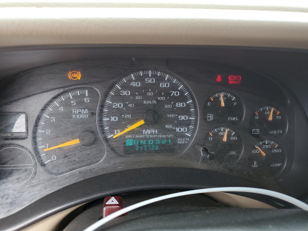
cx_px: 154
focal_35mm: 26
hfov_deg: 67.3
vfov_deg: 53.1
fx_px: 231
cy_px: 116
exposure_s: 1/120
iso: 59
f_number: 1.5
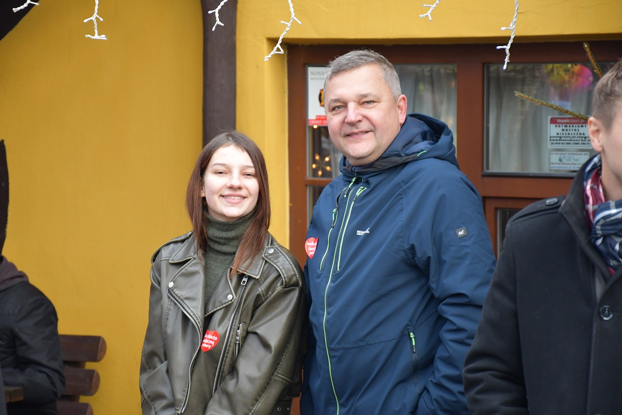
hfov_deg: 15.2
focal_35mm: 135
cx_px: 311
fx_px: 2332
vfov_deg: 10.2
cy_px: 208
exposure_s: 1/250
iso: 1100
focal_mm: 90
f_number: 5.3
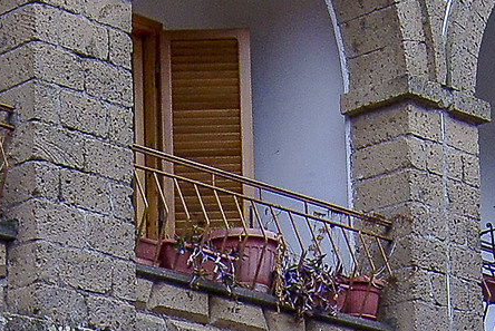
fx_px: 2009
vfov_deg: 8.8
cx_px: 96
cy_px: 680
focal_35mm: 146
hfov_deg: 14.0
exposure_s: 1/25
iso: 400
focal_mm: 18
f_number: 3.5
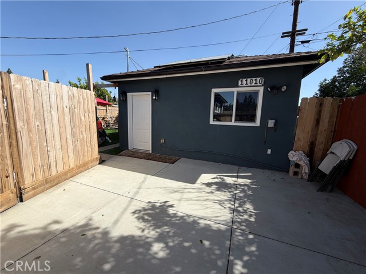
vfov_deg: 85.7
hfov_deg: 102.1
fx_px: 148
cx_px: 183
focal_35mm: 14
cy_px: 137
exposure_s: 1/770
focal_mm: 2.22
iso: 20
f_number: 2.2
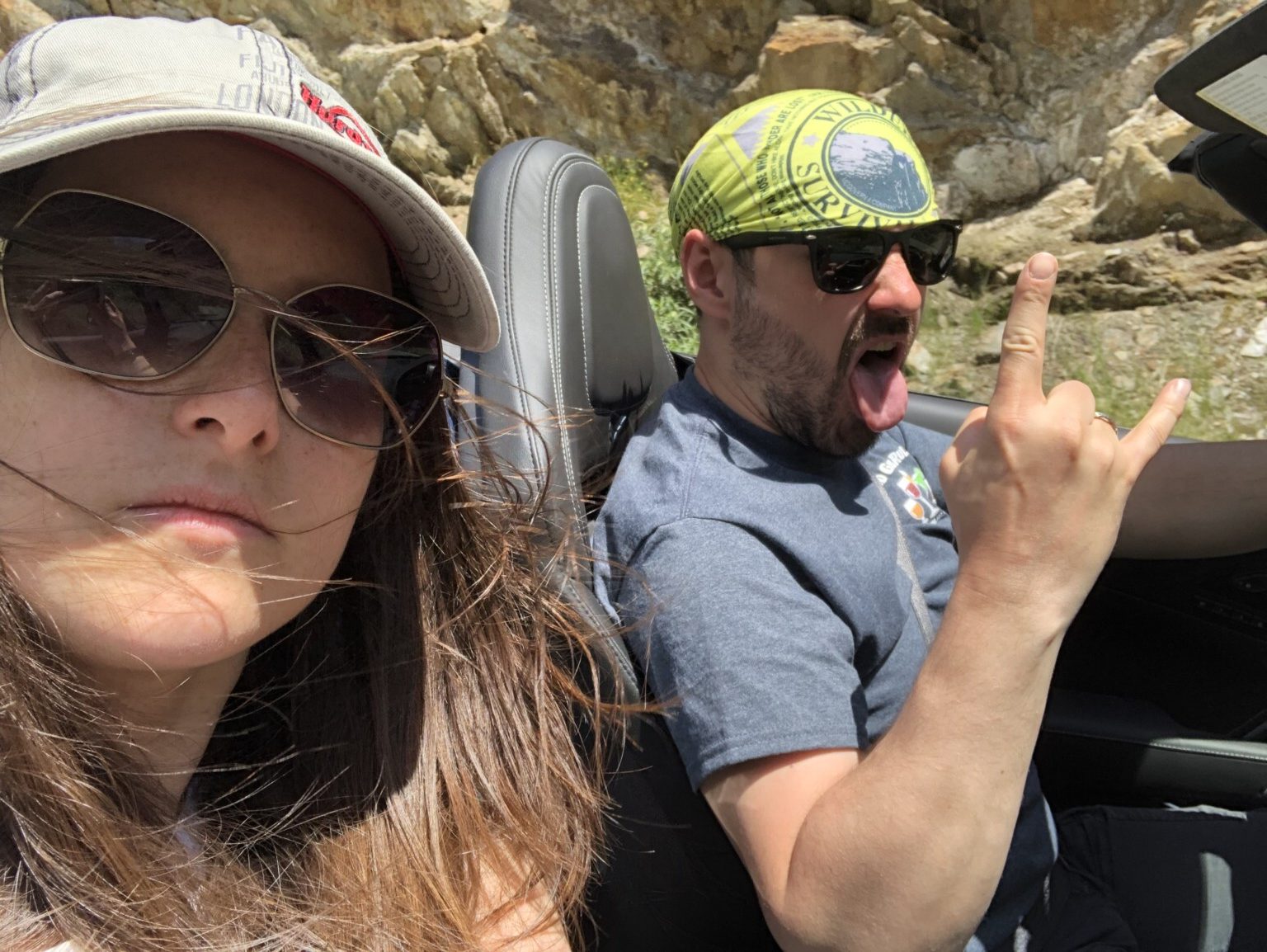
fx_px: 1172
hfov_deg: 56.8
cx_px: 634
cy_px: 476
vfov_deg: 44.2
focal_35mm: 32
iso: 20
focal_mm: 2.87
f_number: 2.2
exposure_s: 1/293
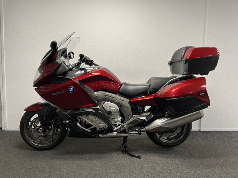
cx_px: 119
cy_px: 89
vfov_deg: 53.1
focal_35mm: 26
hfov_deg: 67.3
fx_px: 179
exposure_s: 1/50
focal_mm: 5.1
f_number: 1.6
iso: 125
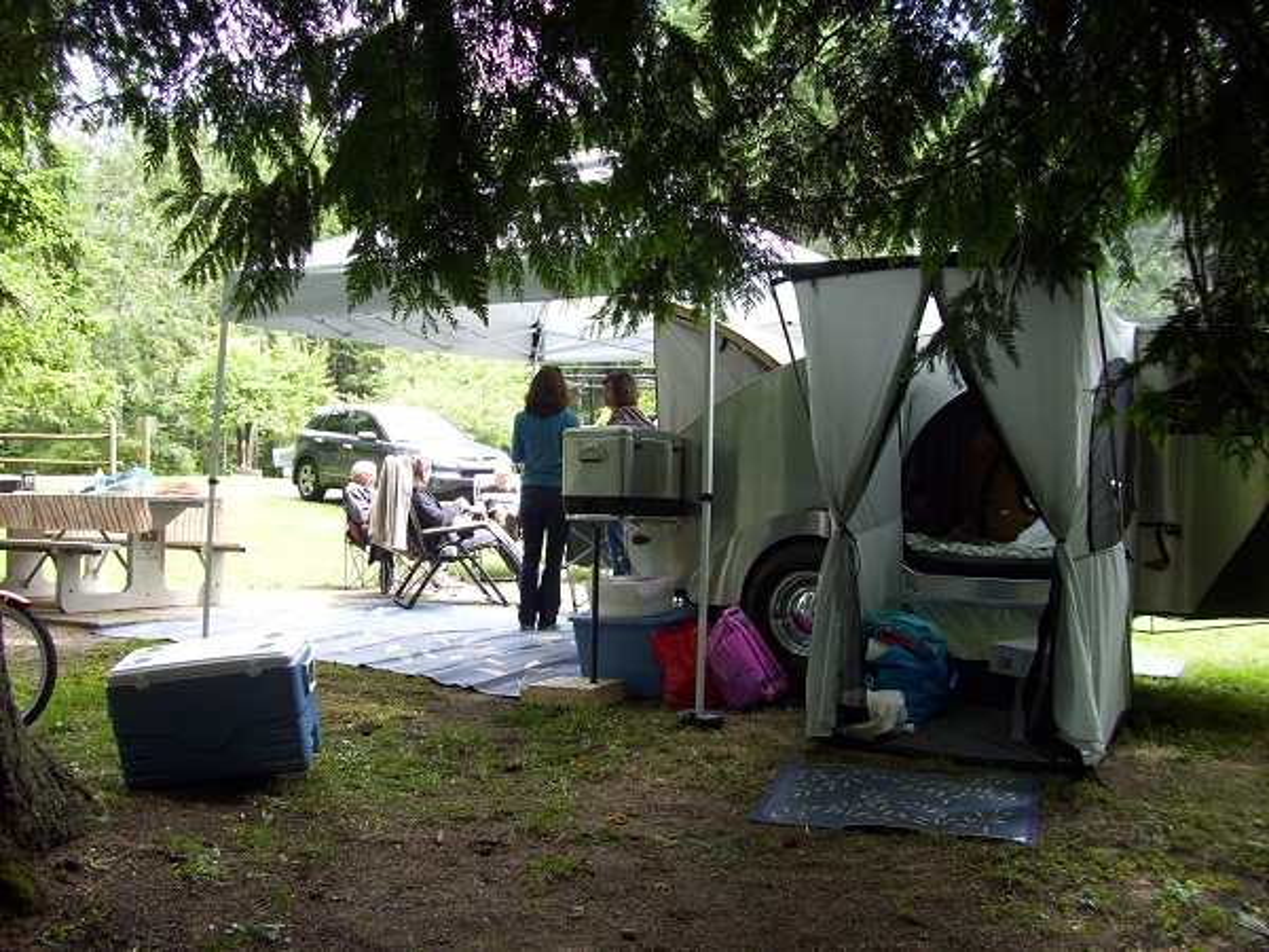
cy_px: 476
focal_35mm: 34
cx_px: 634
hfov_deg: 54.0
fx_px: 1246
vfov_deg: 41.8
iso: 80
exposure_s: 1/80
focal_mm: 5.7
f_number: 2.9
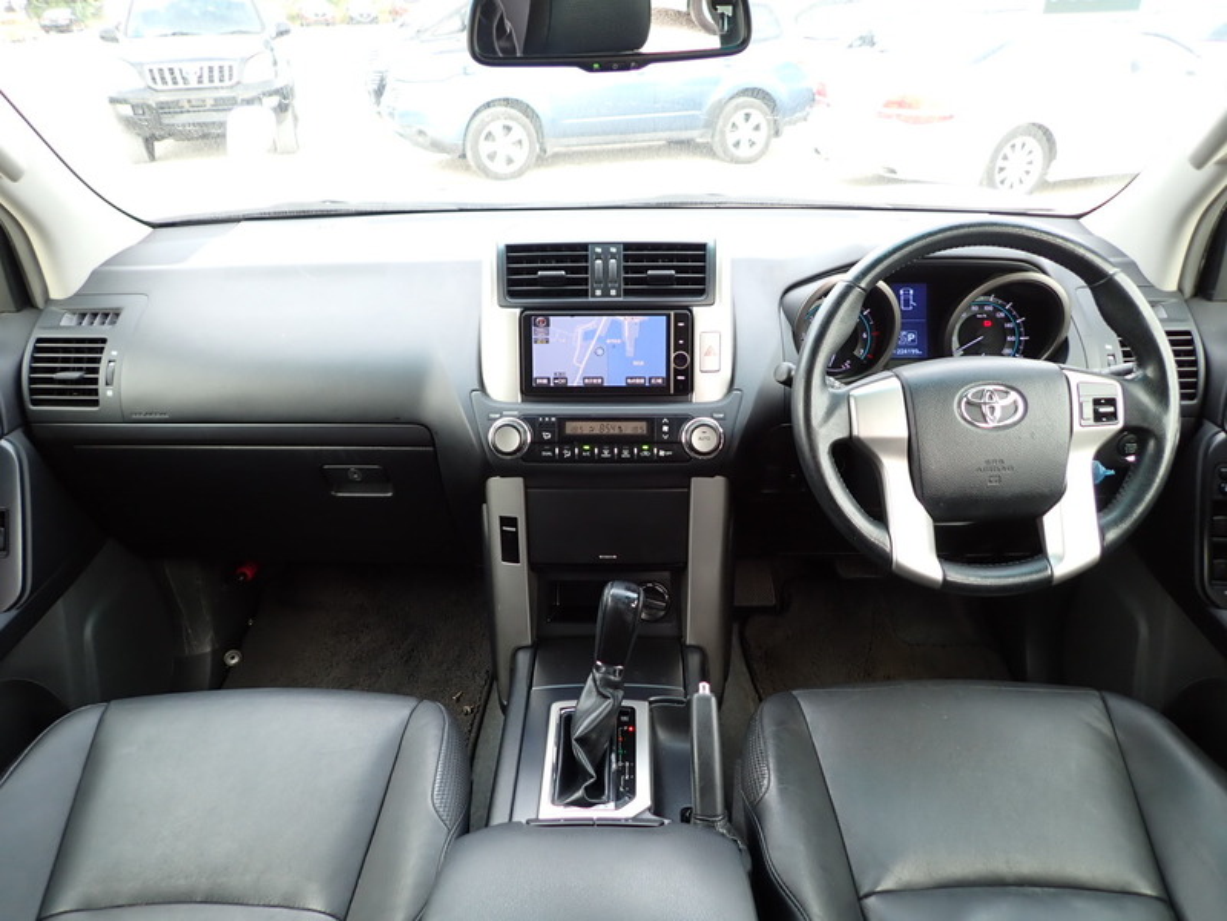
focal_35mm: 25
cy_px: 460
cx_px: 614
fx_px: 886
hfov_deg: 69.4
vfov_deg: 54.9
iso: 100
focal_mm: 4.5
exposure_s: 1/80
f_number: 2
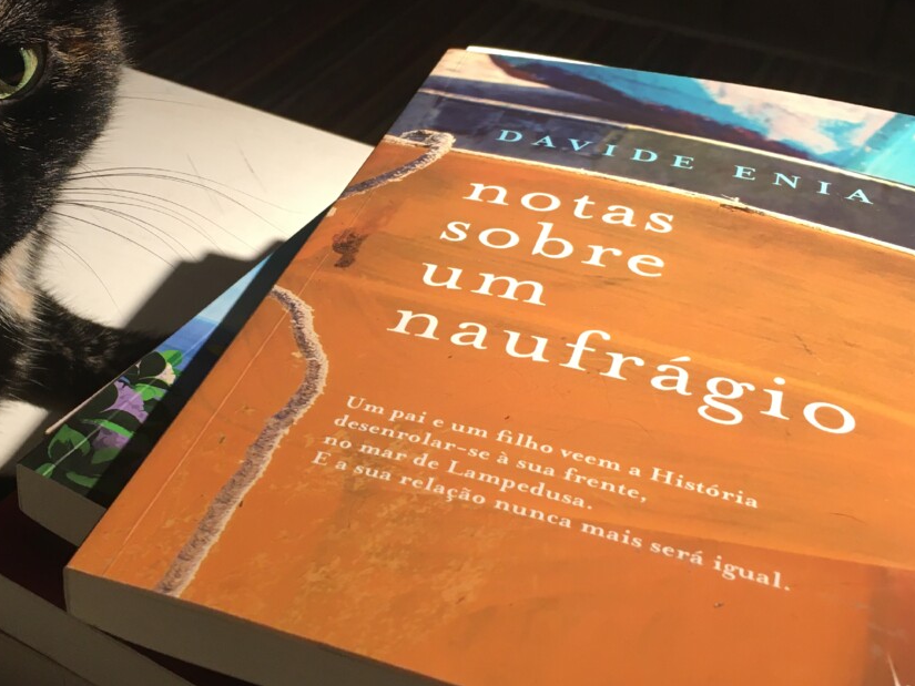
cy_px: 332
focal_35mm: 45
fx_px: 1190
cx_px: 324
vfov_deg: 32.2
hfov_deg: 41.7
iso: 50
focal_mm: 4.15
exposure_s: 1/33
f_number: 2.2
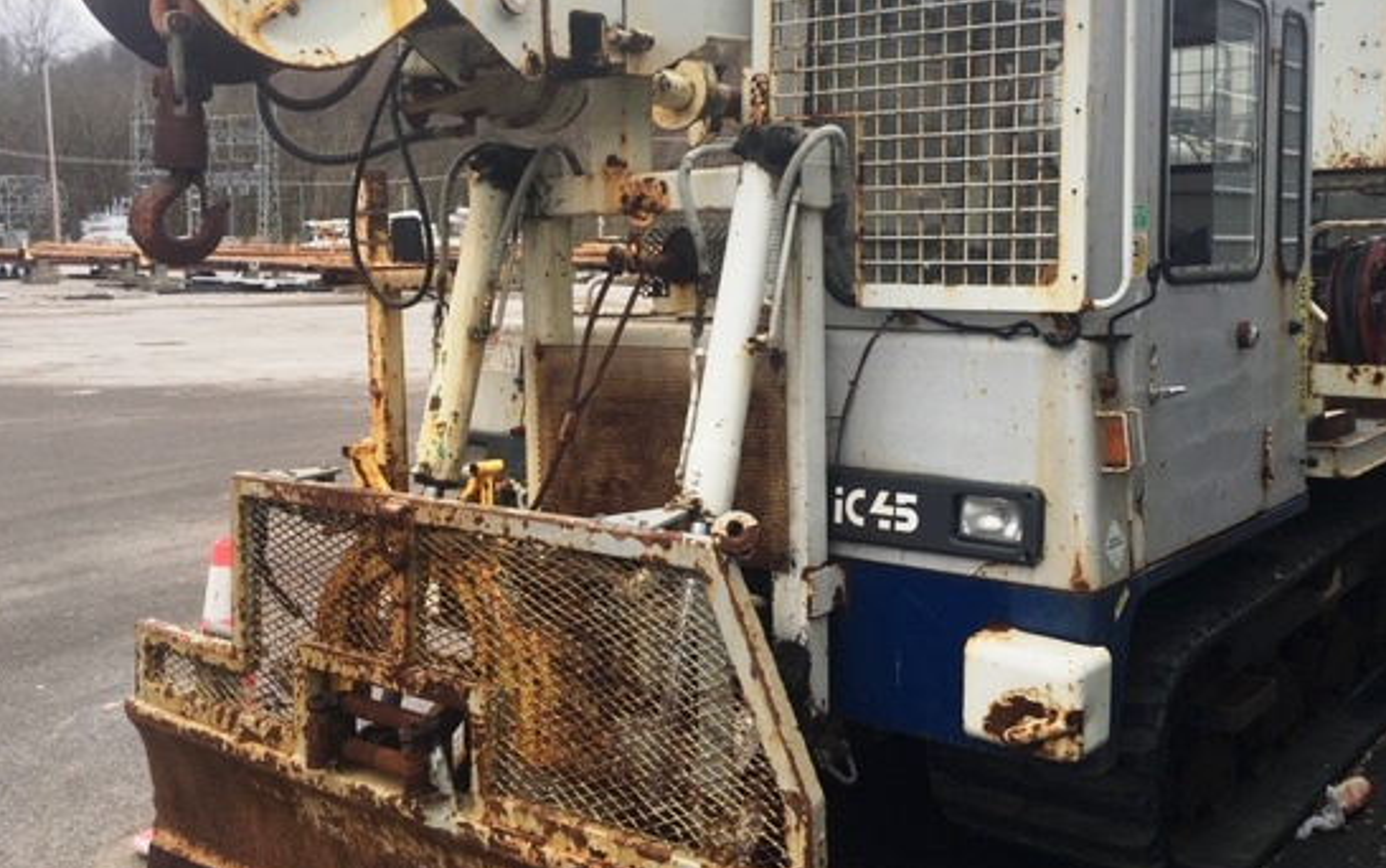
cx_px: 784
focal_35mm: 36
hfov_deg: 53.8
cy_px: 338
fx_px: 1361
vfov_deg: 35.2
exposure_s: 1/569
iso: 25
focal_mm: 4.15
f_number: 2.2
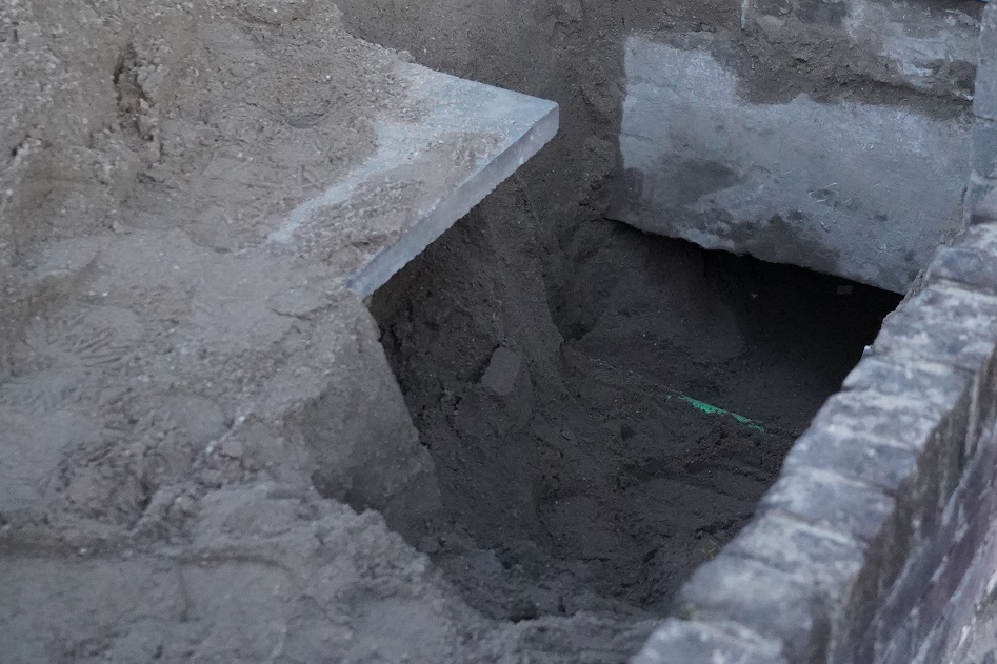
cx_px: 653
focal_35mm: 75
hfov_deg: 26.9
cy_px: 199
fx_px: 2077
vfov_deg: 18.1
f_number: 4
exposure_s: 1/160
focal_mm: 37
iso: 10000
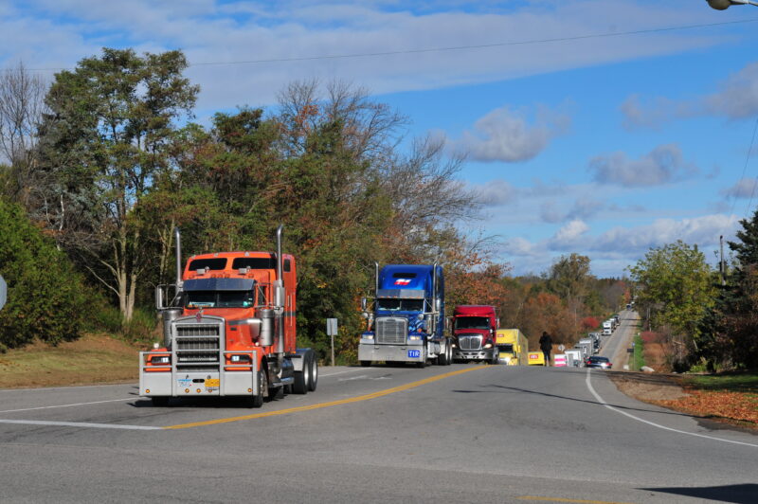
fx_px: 1736
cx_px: 379
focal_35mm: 82
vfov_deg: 16.5
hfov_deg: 24.6
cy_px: 252
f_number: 11
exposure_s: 1/500
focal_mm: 55
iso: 200
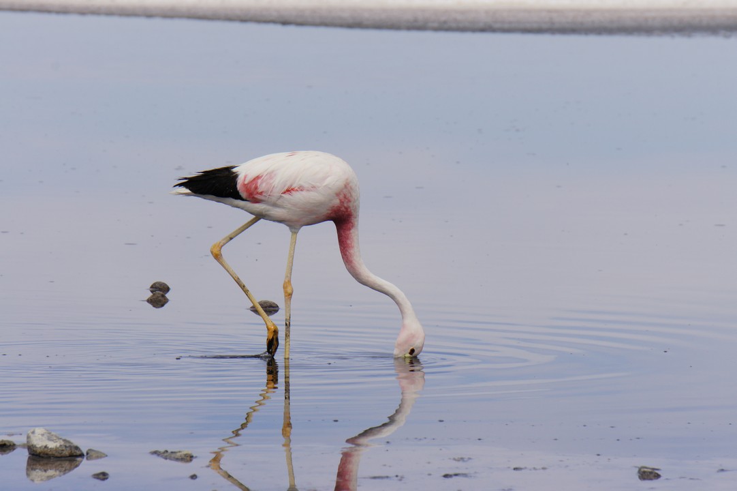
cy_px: 246
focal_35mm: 315
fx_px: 6445
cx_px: 368
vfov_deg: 4.4
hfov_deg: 6.5
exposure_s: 1/500
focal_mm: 210
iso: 200
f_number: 11
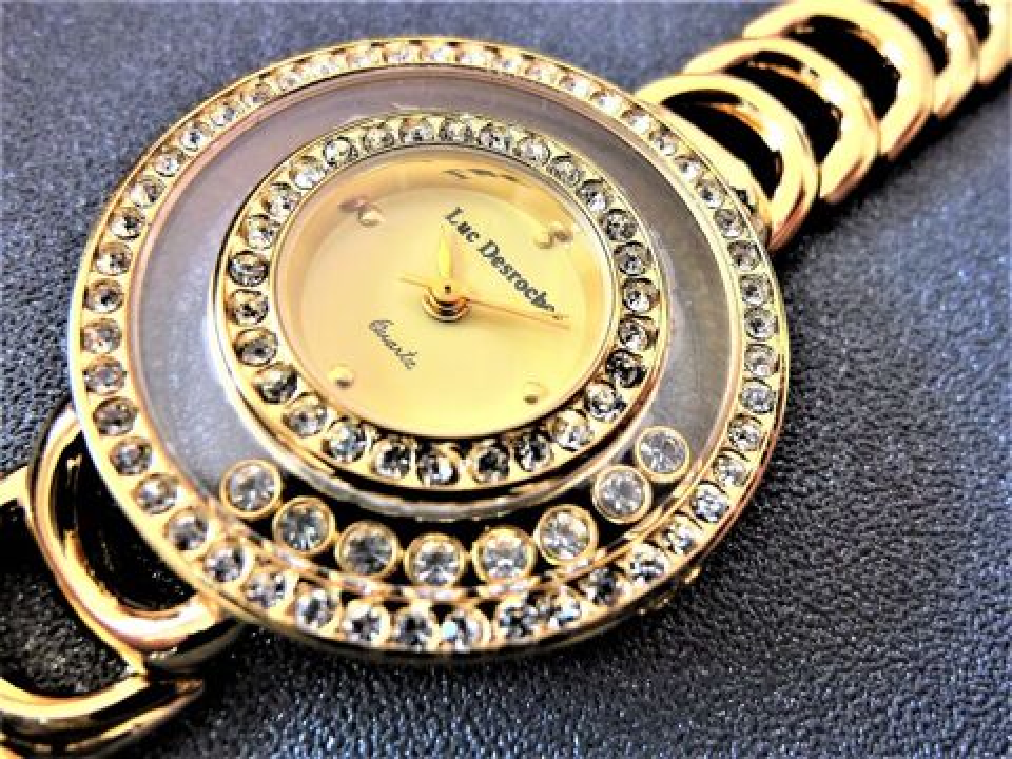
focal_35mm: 25
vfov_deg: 54.9
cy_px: 380
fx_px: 731
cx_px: 506
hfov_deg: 69.4
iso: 100
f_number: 3.3
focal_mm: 4.5
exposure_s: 1/30
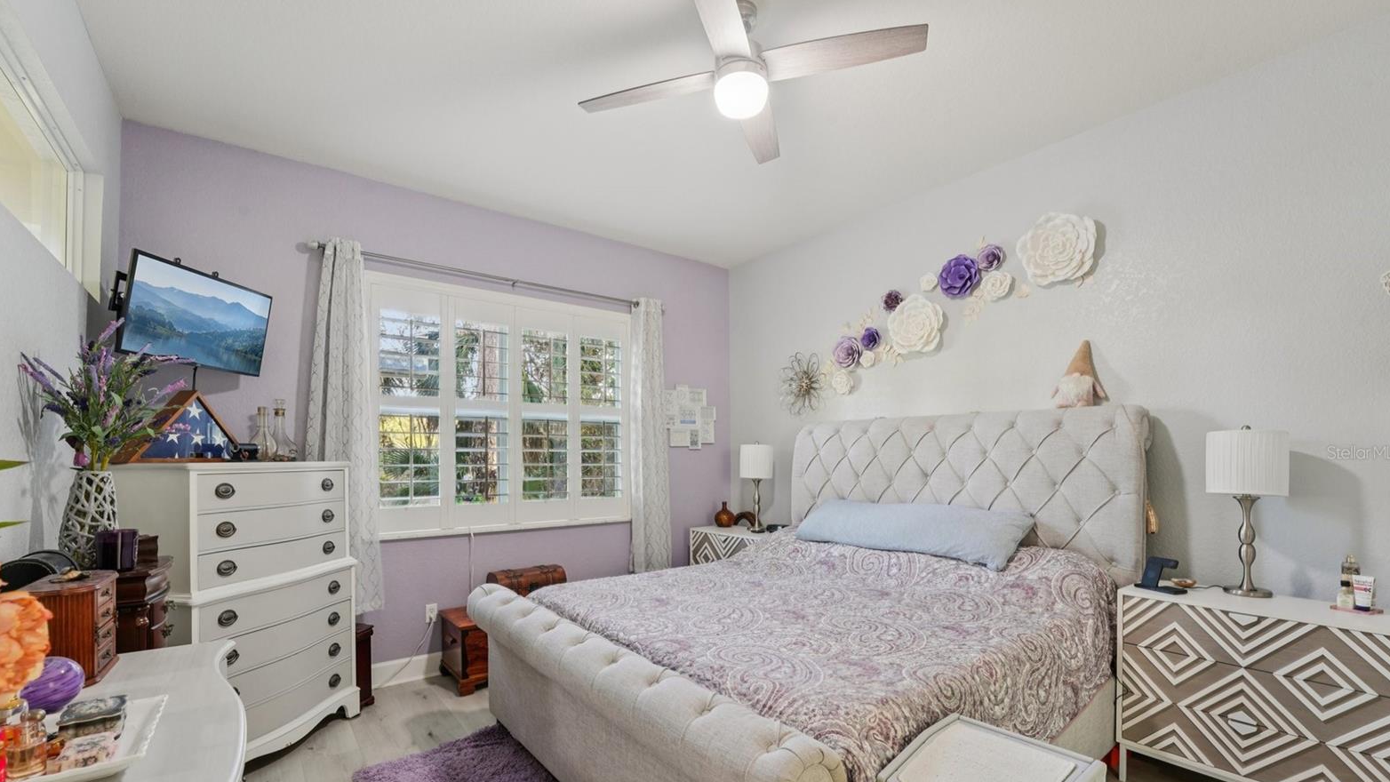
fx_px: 553
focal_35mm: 15
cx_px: 695
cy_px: 452
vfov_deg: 70.1
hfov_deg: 103.0
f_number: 10
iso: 100
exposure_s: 1
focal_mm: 14
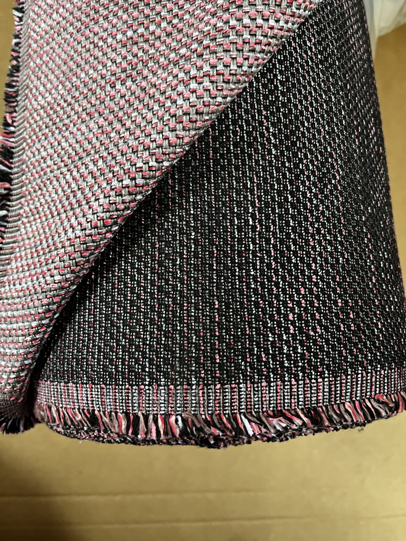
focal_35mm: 26
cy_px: 270
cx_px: 203
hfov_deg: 53.1
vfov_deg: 67.3
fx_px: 407
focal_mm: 5.1
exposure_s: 1/33
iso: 500
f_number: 1.6
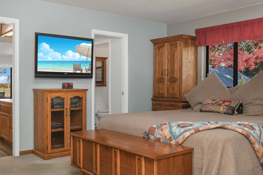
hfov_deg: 61.6
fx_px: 219
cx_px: 111
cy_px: 84
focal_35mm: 30
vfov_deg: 43.6
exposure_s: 1/125
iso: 250
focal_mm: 10
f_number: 4
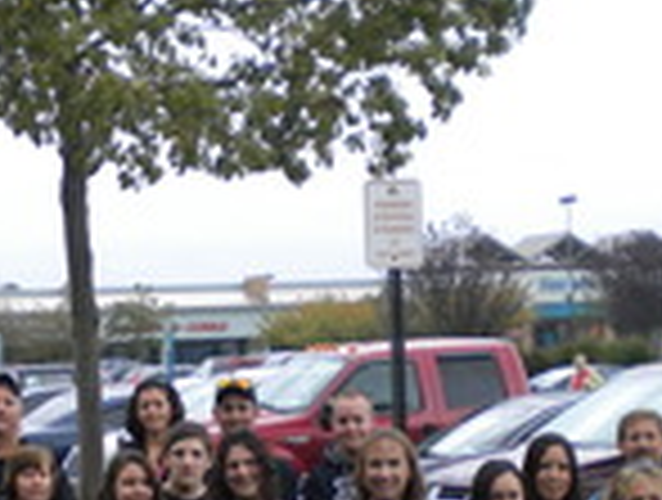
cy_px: 446
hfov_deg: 17.9
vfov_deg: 13.8
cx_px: 18
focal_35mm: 107
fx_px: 2051
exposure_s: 1/114
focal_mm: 6.3
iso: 80
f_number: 3.1
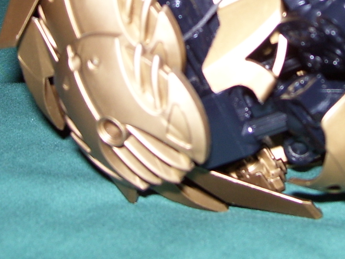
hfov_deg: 22.7
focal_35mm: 86
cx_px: 218
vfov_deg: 16.8
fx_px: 857
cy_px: -5
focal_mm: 6
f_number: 2.7
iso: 80
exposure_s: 1/60
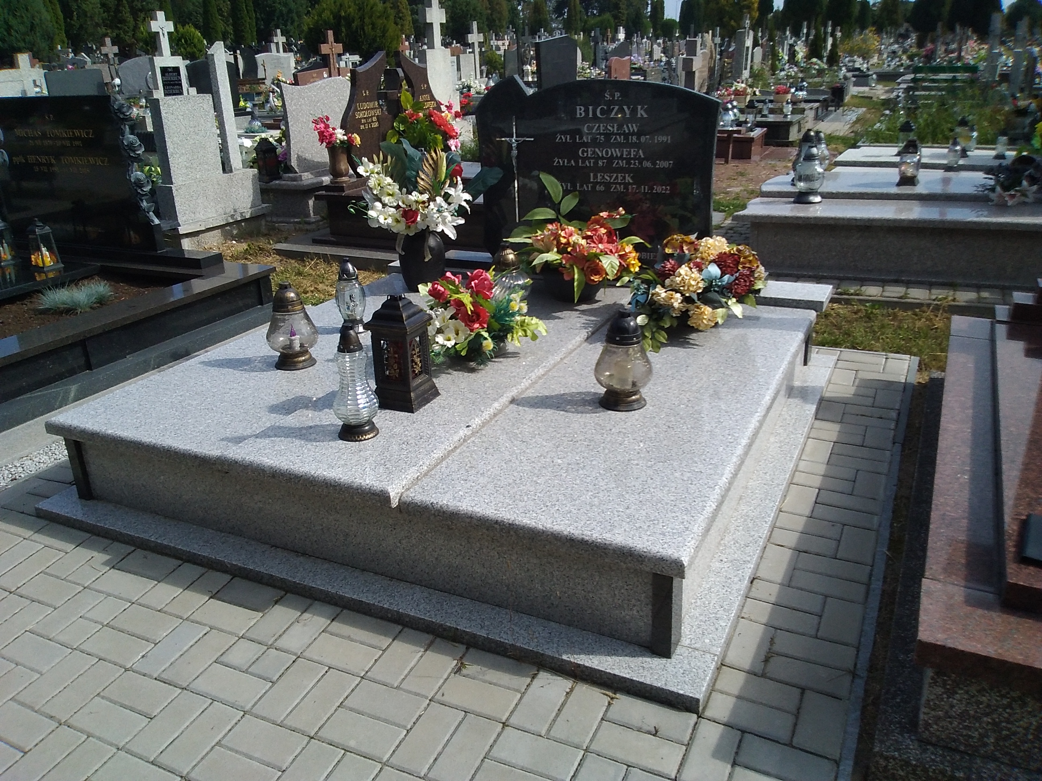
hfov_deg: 61.7
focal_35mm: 29
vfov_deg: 48.2
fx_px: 873
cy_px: 390
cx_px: 521
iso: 101
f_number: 2.4
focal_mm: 2.39
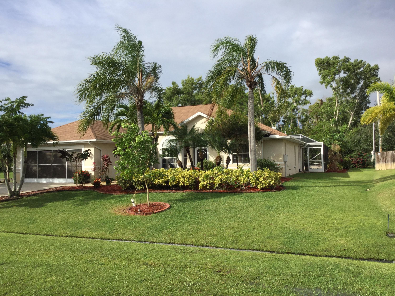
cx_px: 198
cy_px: 148
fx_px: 354
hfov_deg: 58.4
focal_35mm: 31
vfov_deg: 45.4
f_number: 2.4
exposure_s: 1/1894
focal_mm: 3.3
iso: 25
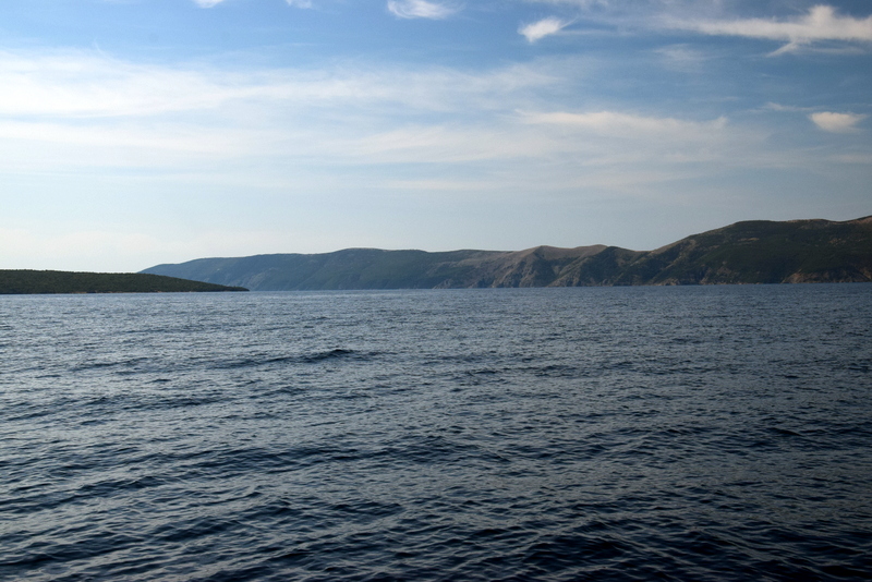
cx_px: 436
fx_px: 1236
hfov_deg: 38.9
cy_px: 291
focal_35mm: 51
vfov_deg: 26.5
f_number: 11
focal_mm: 34
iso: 400
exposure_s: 1/500
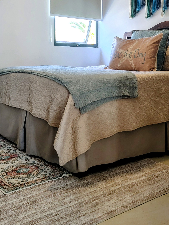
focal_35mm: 47
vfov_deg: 39.9
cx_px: 83
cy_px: 72
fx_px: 306
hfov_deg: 30.9
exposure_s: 1/100
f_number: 1.8
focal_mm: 5.56
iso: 469
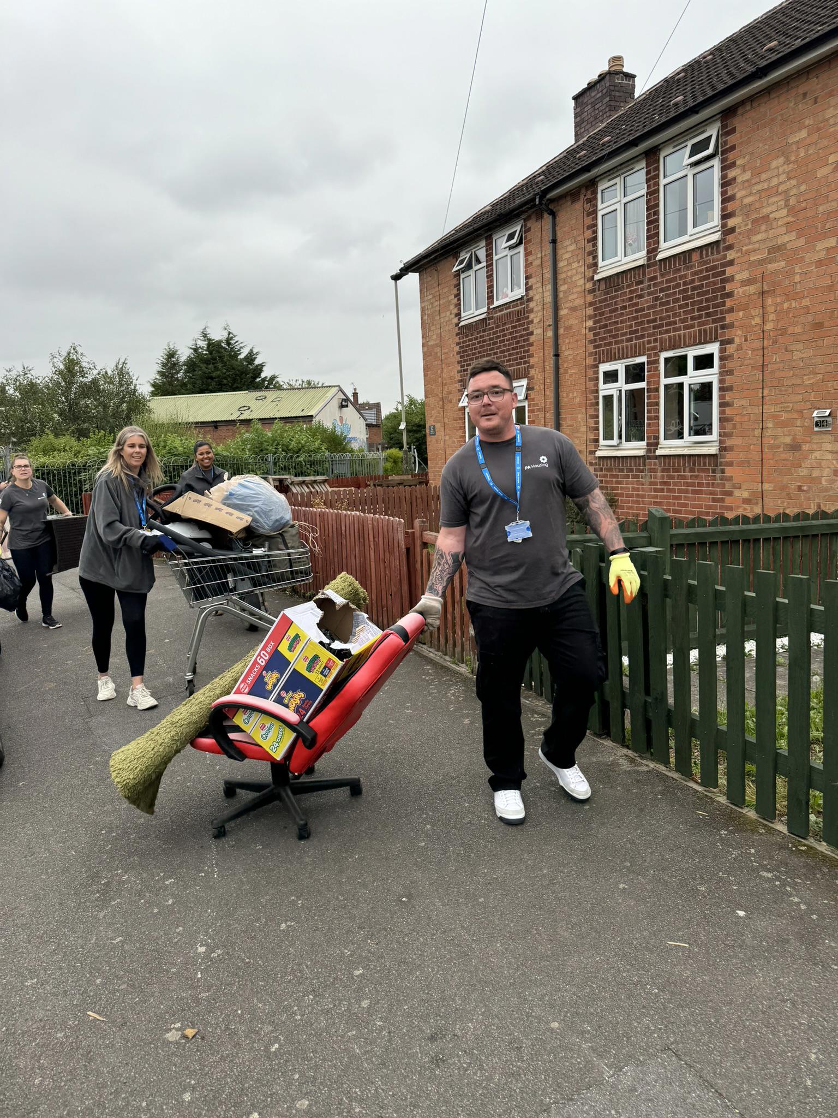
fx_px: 775
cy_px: 559
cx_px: 419
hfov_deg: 56.8
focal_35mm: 24
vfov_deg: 71.6
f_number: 1.78
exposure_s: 1/912
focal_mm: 6.76
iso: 80
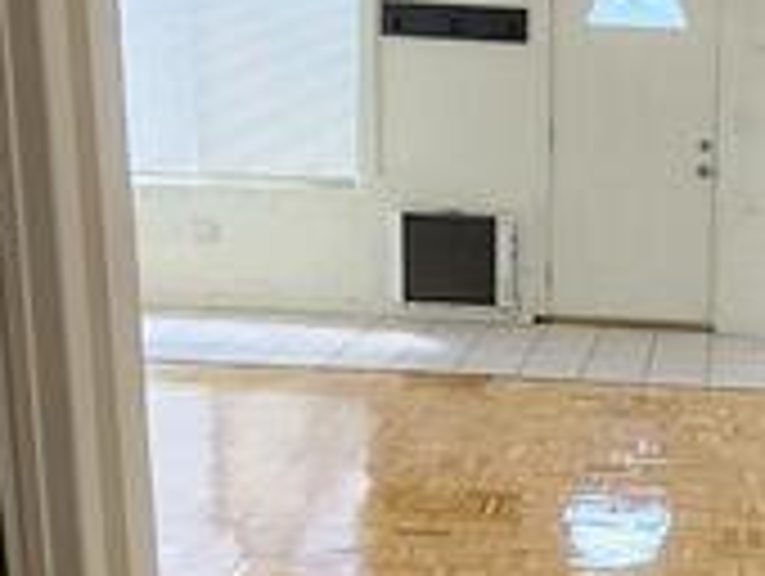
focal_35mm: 61
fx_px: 1350
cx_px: 774
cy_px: 459
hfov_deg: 29.4
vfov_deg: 23.7
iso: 200
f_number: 2.2
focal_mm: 2.2
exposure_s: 1/60
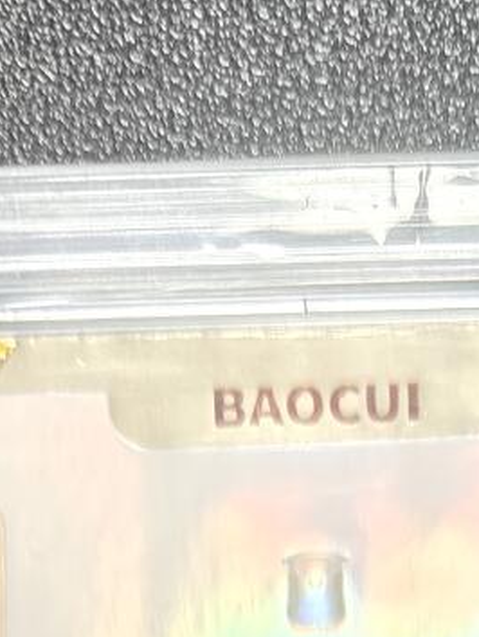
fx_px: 2248
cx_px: 463
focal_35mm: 122
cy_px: 1614
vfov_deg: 12.2
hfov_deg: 12.0
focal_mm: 5.59
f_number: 1.8
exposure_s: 1/50
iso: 125
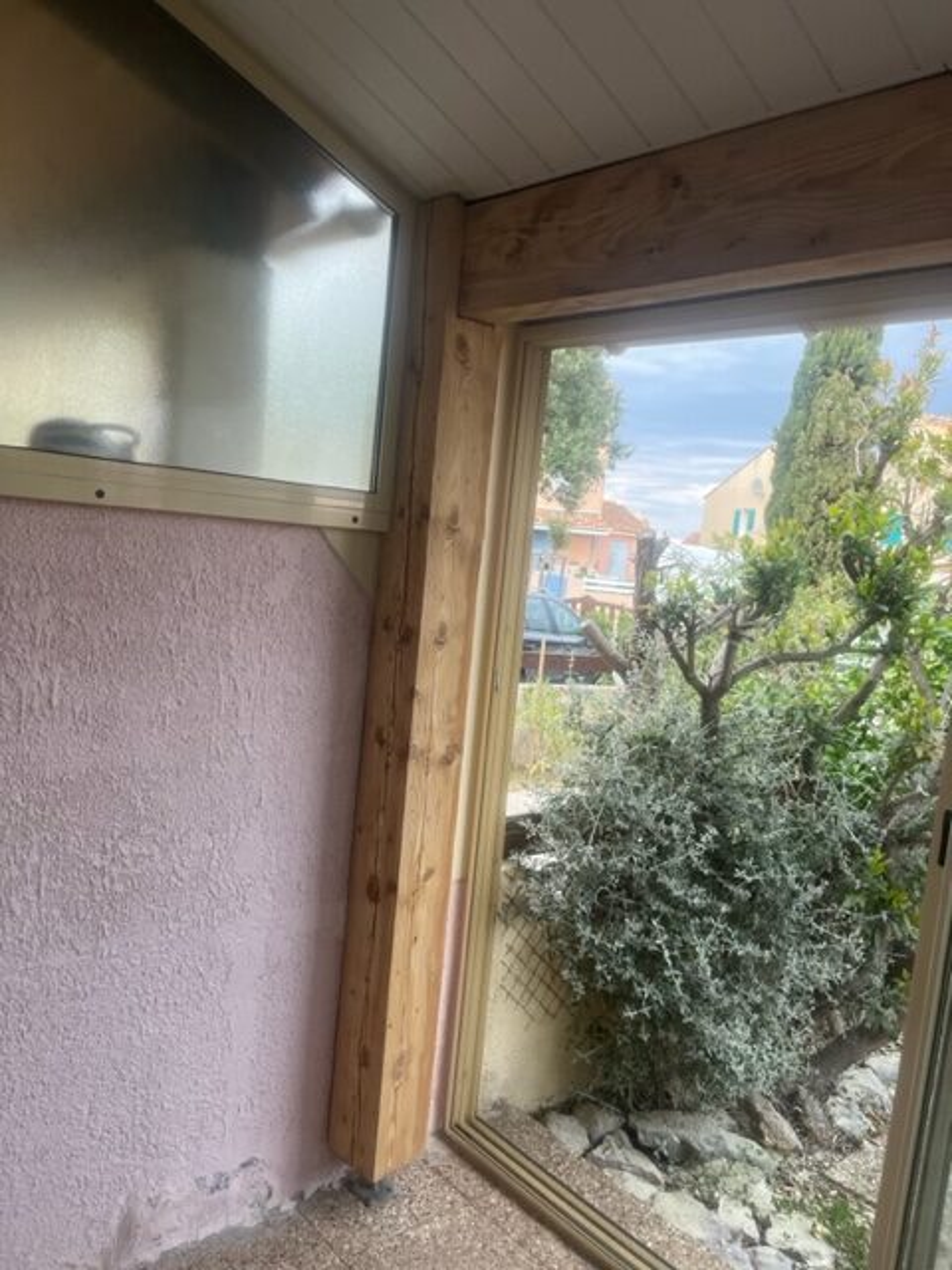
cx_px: 476
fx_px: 953
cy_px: 635
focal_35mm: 26
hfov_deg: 53.1
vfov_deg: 67.3
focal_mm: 5.1
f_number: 1.6
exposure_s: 1/121
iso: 125
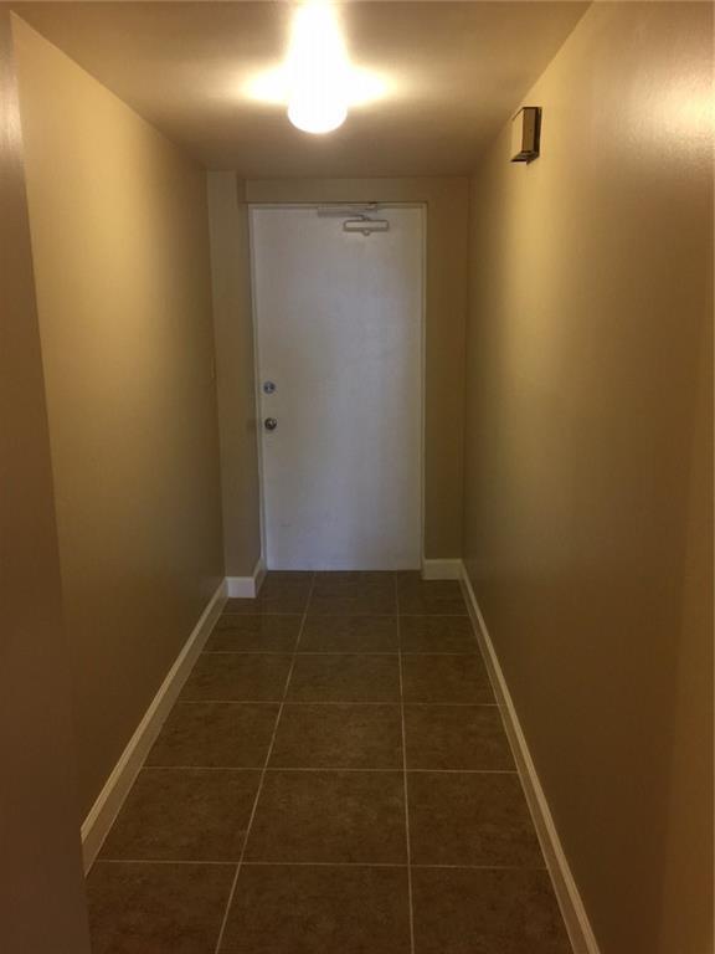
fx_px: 799
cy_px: 477
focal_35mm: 29
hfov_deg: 48.2
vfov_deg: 61.7
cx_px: 358
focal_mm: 4.15
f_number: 2.2
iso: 80
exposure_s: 1/15
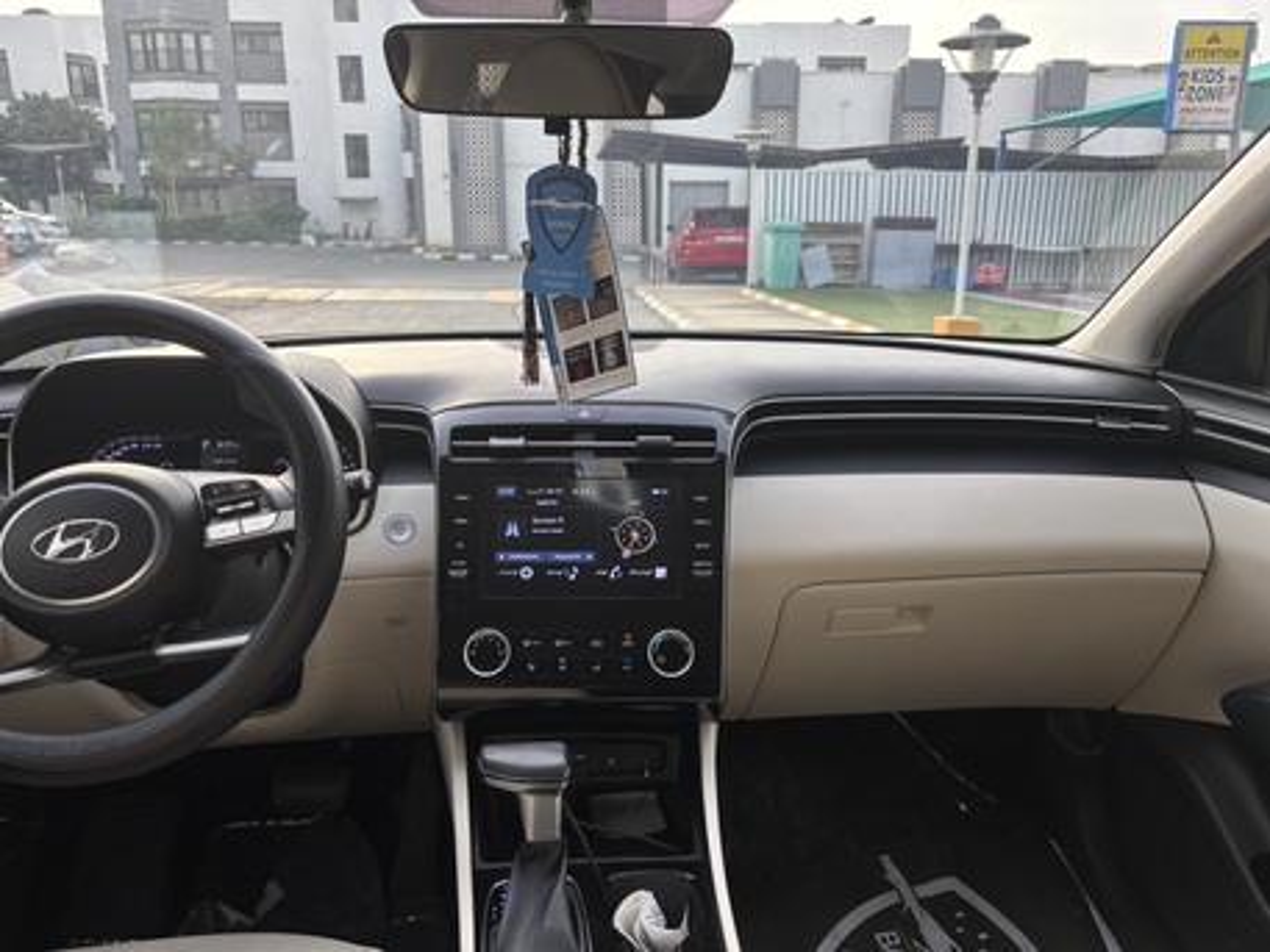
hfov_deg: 67.3
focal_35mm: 26
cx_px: 635
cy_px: 476
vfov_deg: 53.1
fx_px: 954
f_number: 1.6
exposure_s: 1/265
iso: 40
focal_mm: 5.96
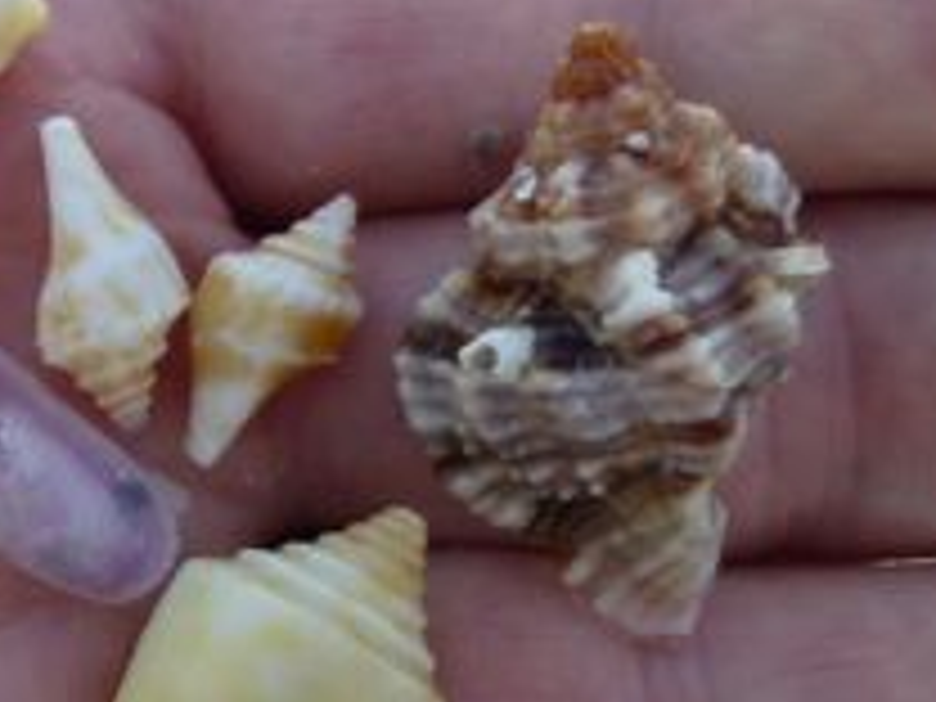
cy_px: 346
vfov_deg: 19.1
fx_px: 2082
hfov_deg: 22.5
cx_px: -292
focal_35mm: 77
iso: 200
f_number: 3.1
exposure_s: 1/60
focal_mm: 4.5
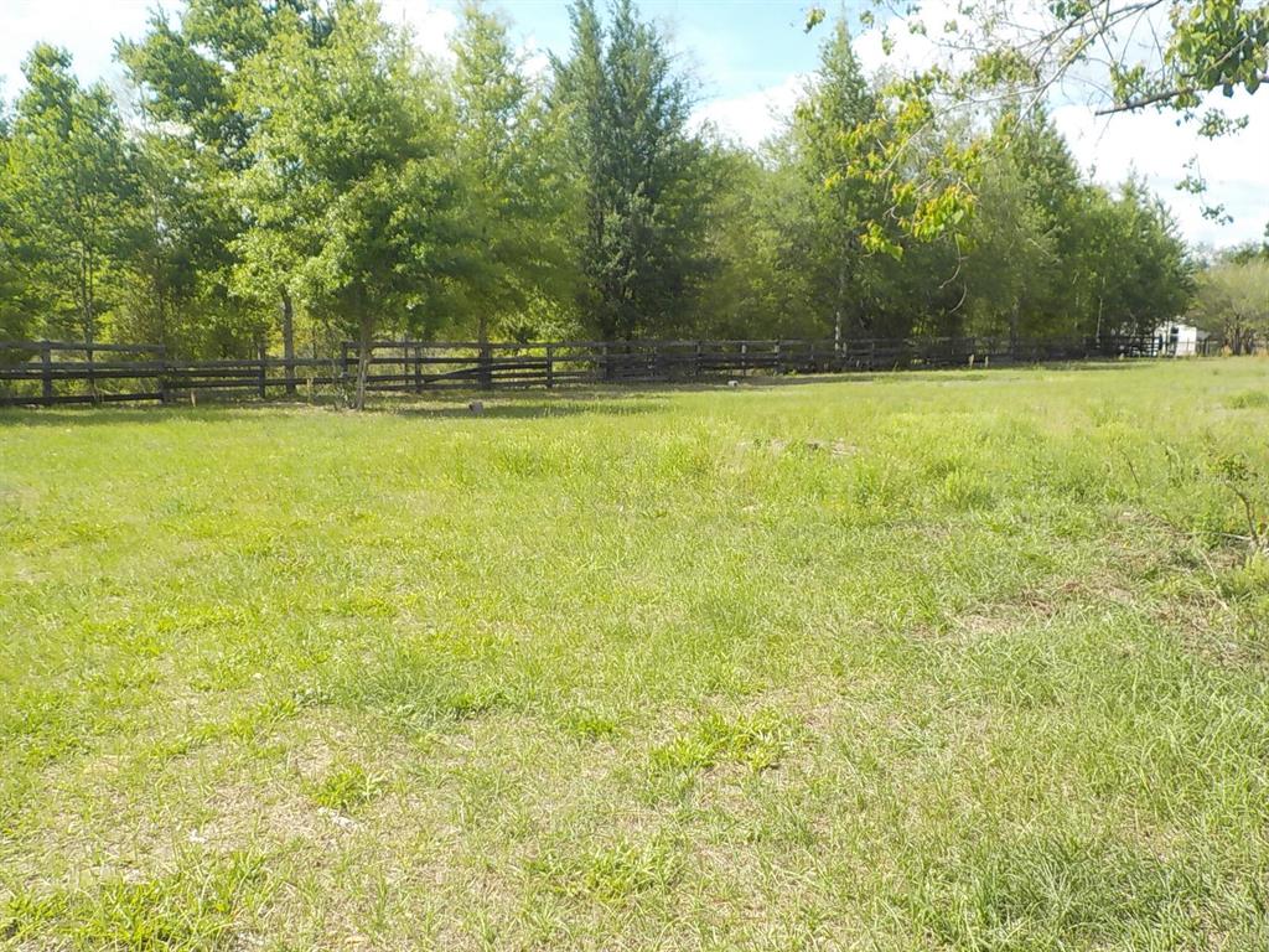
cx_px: 634
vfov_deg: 46.8
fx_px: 1100
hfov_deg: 60.0
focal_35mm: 30
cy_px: 476
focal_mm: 4.1
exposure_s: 1/800
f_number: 3.3
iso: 125
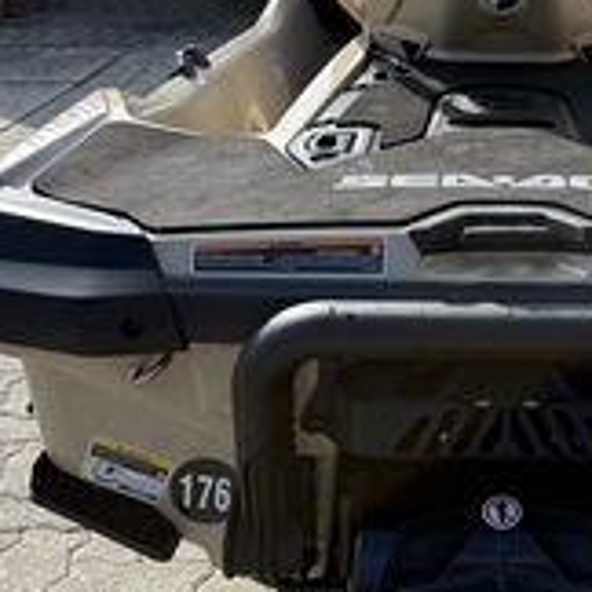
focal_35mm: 62
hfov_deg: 26.9
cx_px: 512
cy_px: 157
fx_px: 1200
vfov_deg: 27.4
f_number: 1.78
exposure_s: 1/3279
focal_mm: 6.76
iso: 125
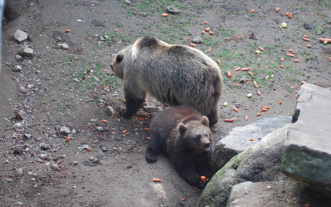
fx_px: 1177
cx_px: 165
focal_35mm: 131
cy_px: 99
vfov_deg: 10.0
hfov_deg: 16.0
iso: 320
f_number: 4
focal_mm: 85
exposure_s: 1/125
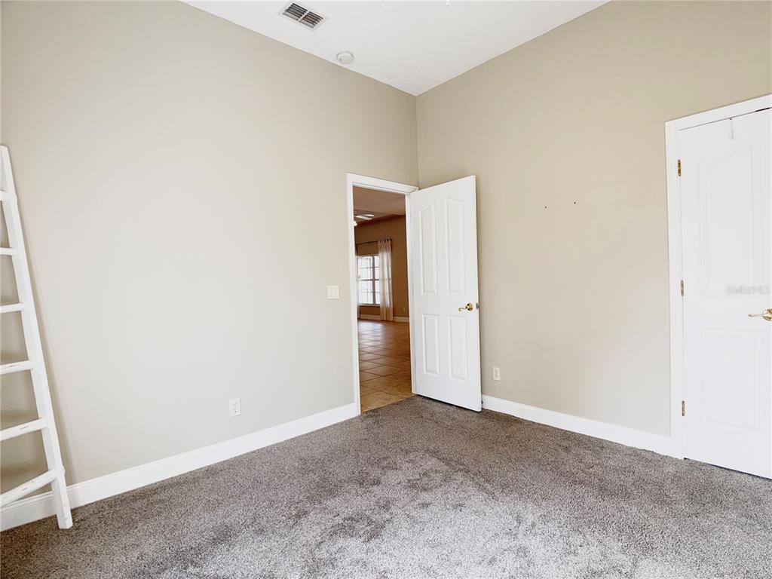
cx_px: 386
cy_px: 290
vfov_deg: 56.8
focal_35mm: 24
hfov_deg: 71.6
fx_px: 535
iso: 50
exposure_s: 1/132
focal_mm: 6.76
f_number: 1.78
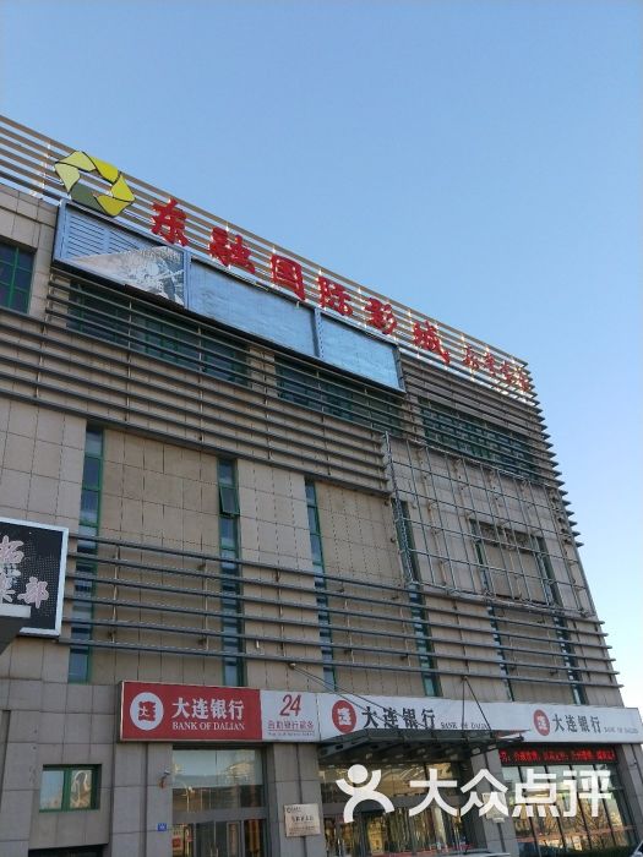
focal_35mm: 25
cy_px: 428
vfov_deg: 69.4
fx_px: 619
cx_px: 322
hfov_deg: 54.9
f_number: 1.7
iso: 33
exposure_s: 1/588
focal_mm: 4.27
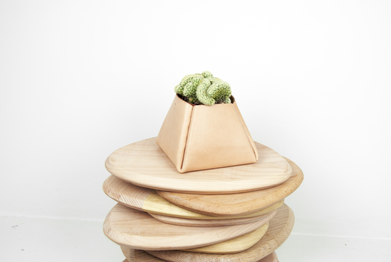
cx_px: 196
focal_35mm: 60
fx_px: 652
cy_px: 131
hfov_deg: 33.4
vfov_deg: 22.7
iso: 100
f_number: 5
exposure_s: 1/60
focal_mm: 40
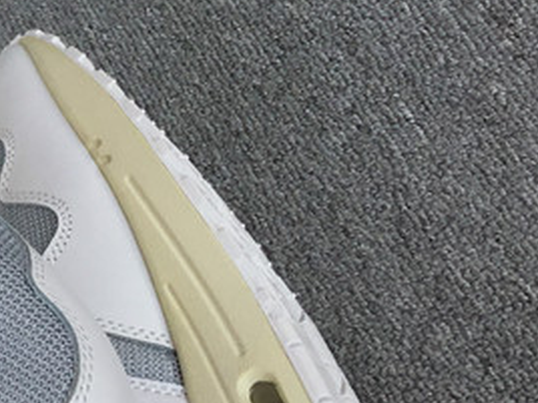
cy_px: 135
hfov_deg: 16.9
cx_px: -303
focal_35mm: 104
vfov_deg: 14.2
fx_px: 1616
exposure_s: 1/696
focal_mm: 3.3
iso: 25
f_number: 2.4
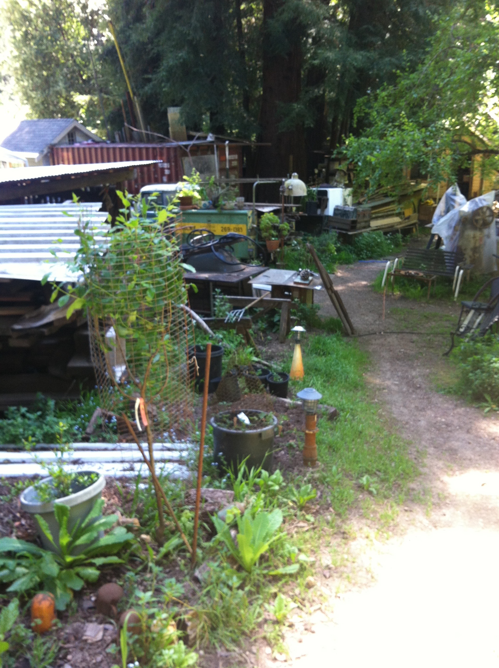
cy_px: 334
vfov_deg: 52.7
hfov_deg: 40.6
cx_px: 250
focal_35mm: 35
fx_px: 674
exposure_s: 1/40
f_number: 2.8
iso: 80
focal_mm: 3.85
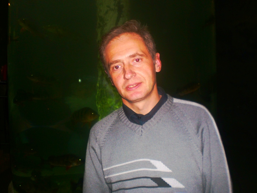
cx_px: 128
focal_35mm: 36
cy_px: 96
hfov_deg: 51.4
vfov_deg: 39.6
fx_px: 267
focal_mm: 6.3
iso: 125
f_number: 3.1
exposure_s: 1/30
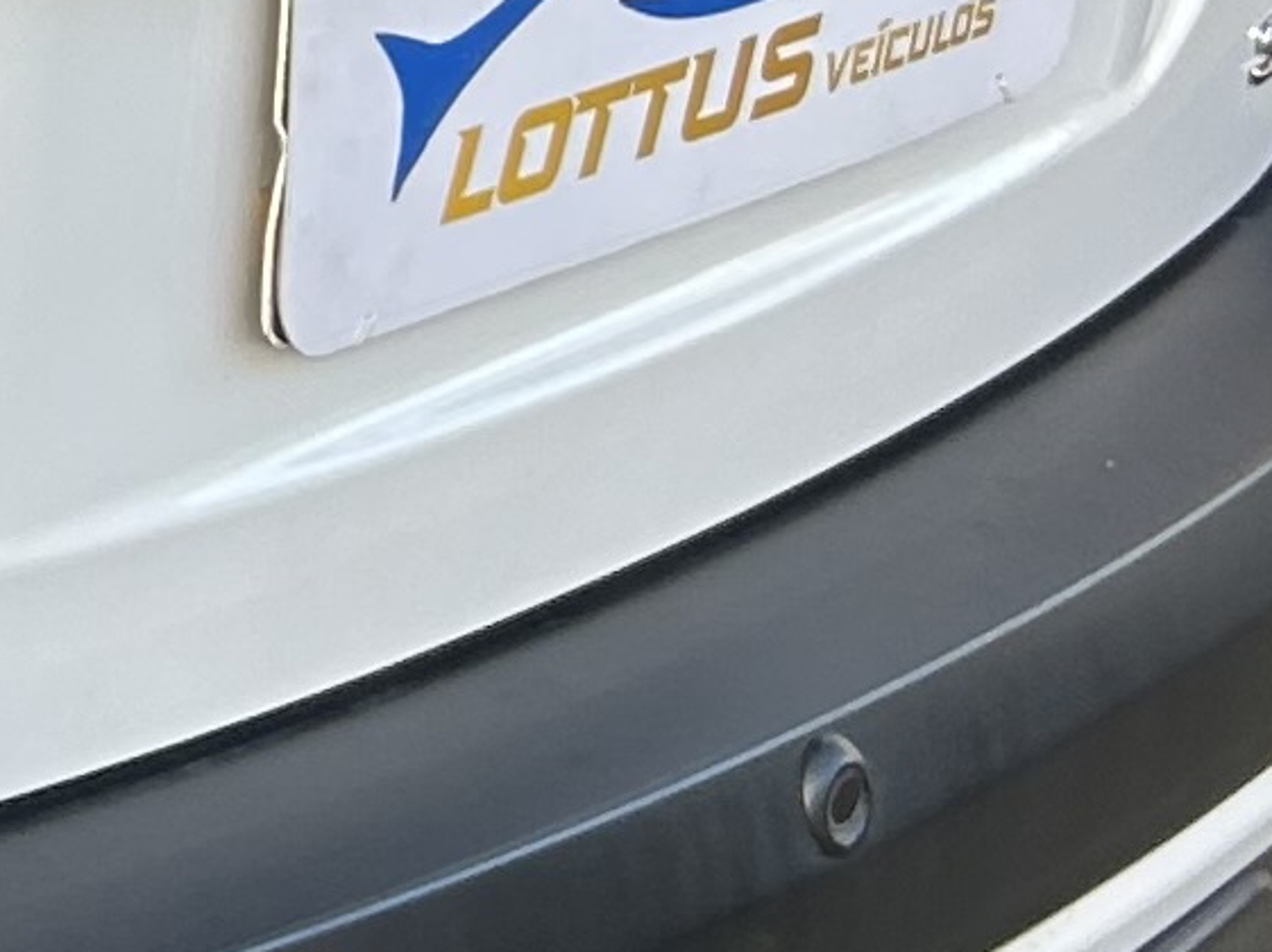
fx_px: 6867
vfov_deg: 7.7
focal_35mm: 187
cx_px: -2297
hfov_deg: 9.0
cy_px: -773
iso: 32
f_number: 1.5
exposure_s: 1/147
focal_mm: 5.7
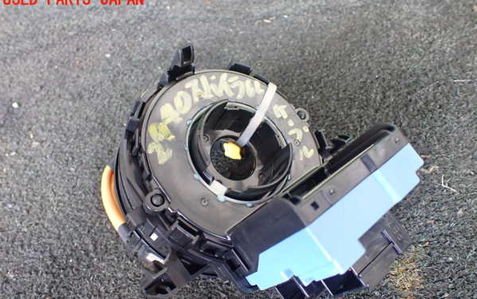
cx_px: 238
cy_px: 170
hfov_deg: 59.6
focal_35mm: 32
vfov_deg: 39.4
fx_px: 416
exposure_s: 1/125
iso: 800
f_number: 2.3
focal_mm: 5.4
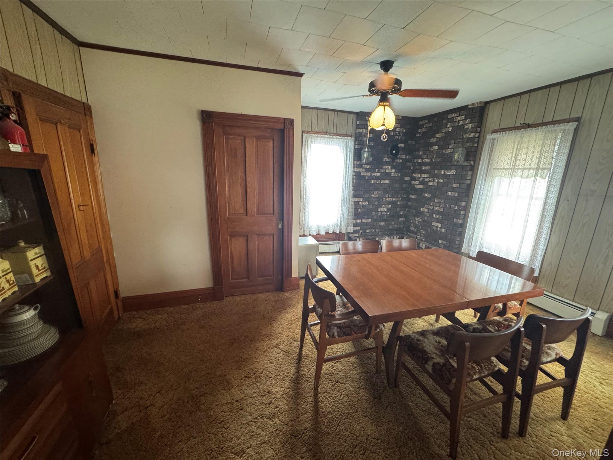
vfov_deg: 85.7
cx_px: 306
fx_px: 248
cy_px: 230
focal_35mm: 14
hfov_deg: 102.1
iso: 500
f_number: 2.2
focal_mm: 2.22
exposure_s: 1/60
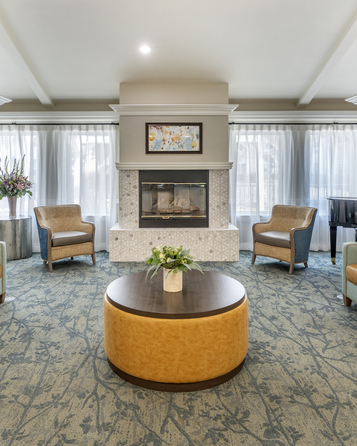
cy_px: 222
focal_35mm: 23
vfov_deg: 72.6
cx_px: 176
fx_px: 304
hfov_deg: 60.9
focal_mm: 16
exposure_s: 1/10
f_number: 11
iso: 400
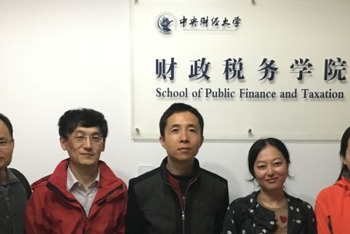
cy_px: 209
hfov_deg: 37.5
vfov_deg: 24.8
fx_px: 516
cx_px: 191
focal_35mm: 53
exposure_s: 1/17
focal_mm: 4.15
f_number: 2.2
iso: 400
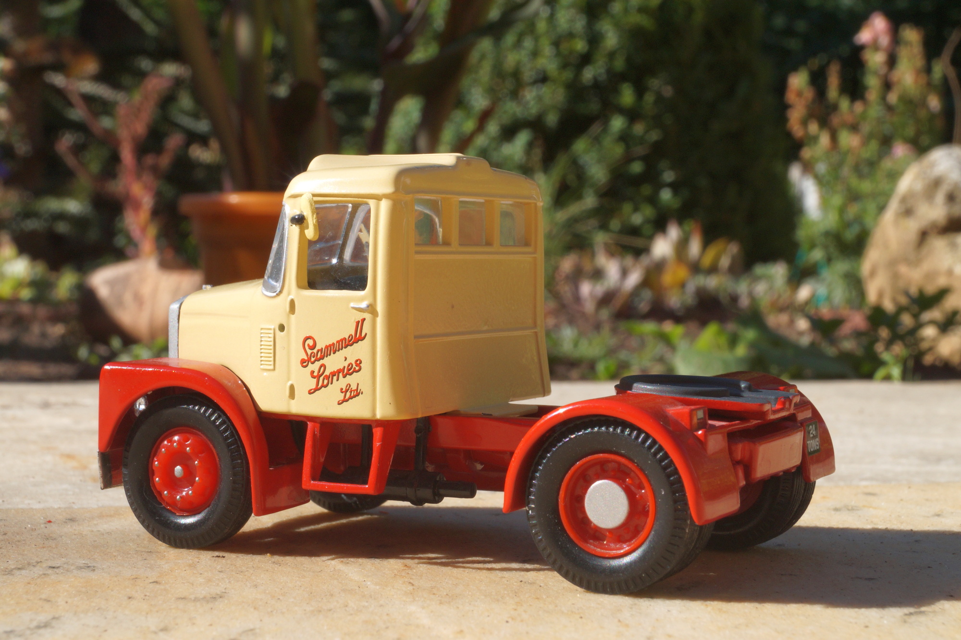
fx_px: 1801
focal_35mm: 68
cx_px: 480
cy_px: 320
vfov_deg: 20.1
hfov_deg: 29.9
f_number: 25
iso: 320
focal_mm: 45
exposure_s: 1/80
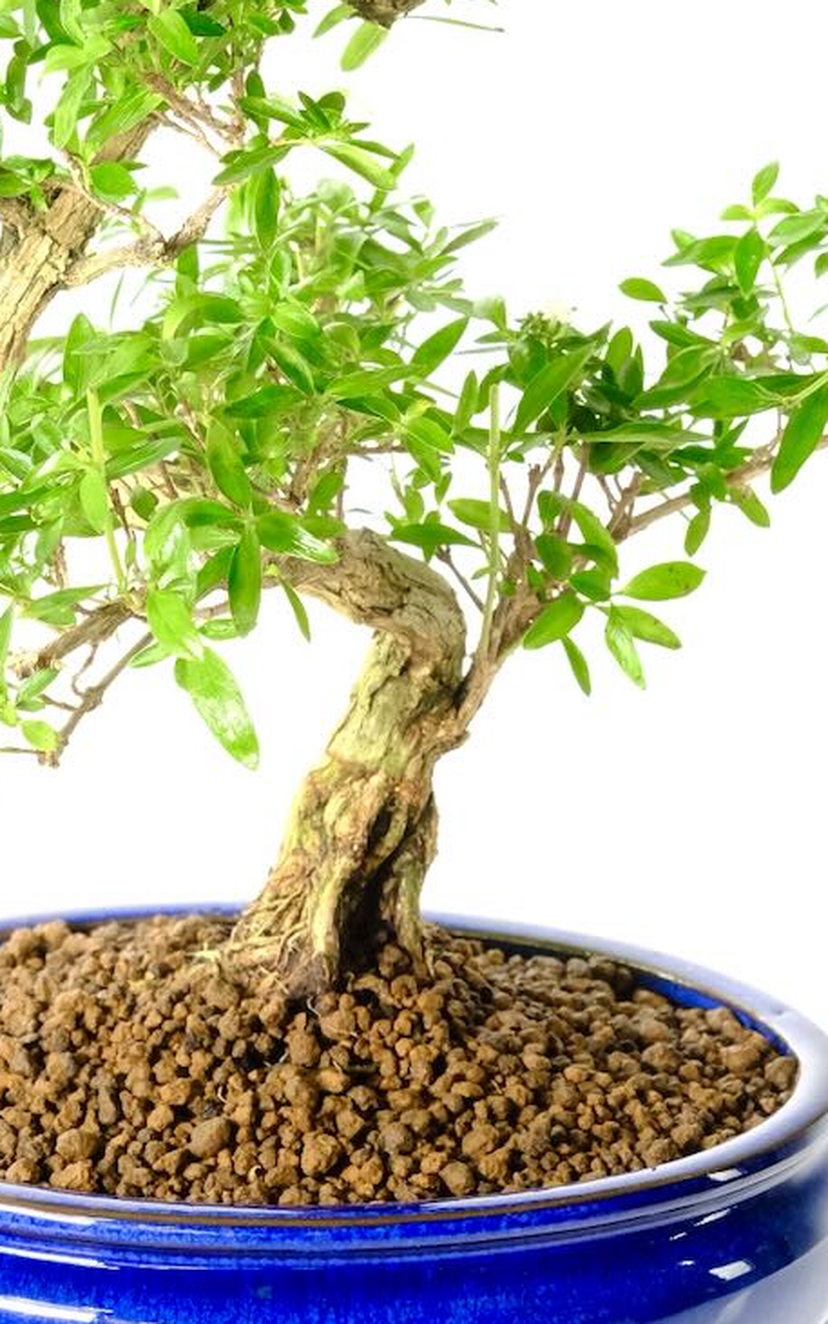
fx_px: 5090
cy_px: 458
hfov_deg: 9.3
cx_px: 254
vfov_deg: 14.8
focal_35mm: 141
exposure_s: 1/25
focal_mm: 52.4
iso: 2500
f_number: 9
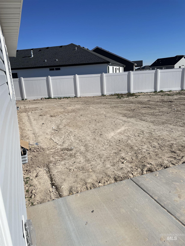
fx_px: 185
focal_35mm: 26
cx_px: 92
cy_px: 123
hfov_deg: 53.1
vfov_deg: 67.3
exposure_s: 1/7299
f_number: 1.6
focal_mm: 4.2
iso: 32
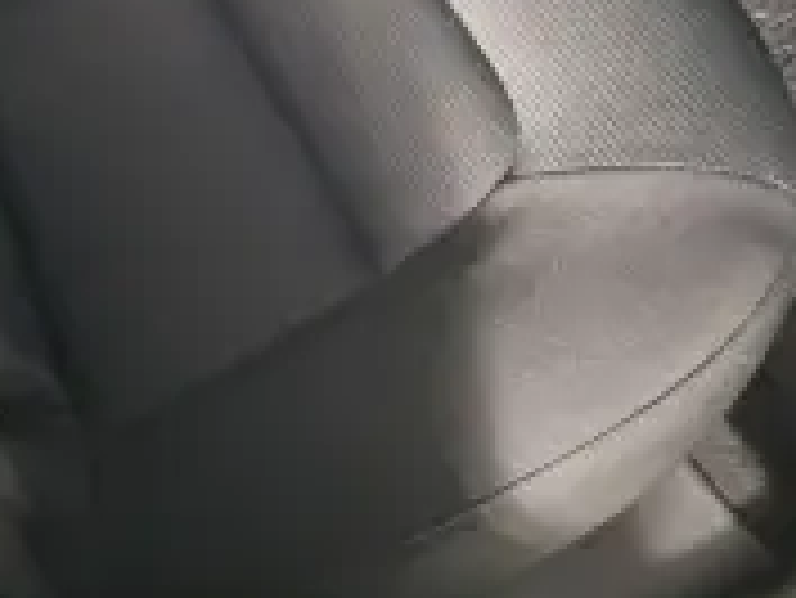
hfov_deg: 34.6
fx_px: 1266
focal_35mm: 55
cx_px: 261
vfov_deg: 25.3
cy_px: 4
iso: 3200
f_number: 1.8
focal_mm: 4
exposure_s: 1/10
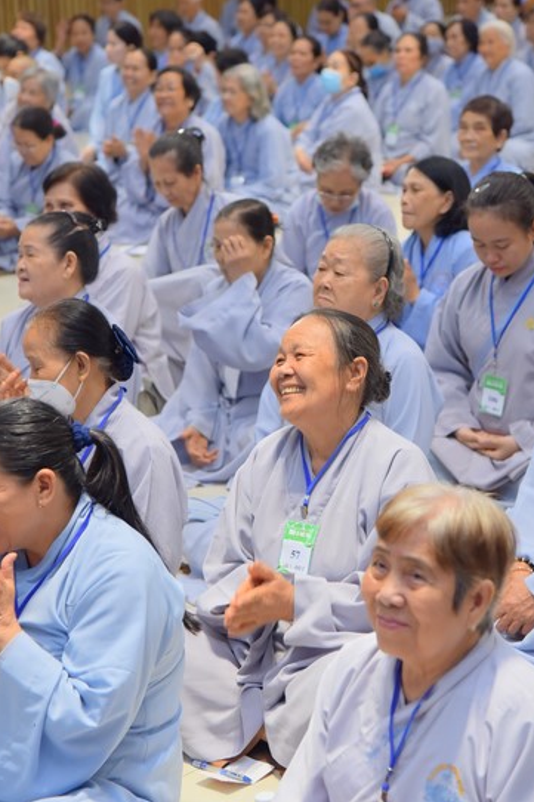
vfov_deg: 20.0
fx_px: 2271
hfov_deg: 13.4
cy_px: 385
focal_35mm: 102
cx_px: 220
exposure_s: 1/125
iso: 1250
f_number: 5
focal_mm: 85
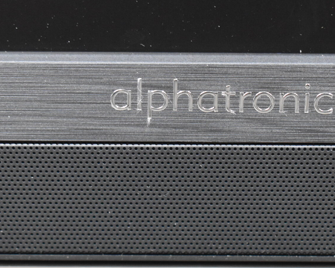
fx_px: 1418
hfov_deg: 13.4
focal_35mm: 143
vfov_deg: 10.8
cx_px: 230
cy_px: 104
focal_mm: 45
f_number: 5
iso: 3200
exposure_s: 1/60
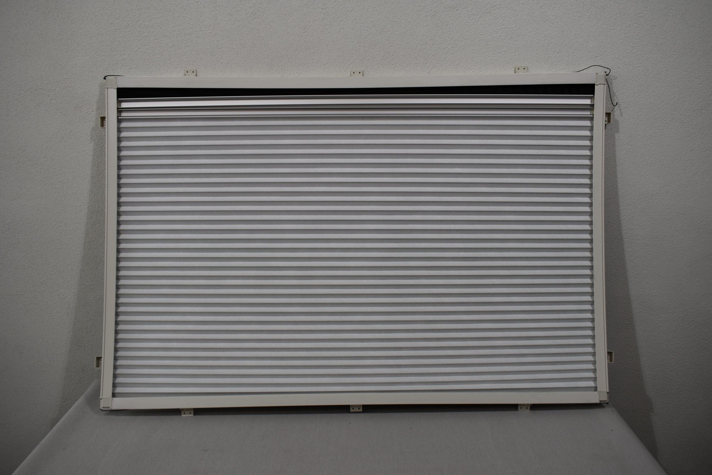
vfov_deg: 43.6
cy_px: 238
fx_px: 593
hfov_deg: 61.9
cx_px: 356
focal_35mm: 30
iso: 200
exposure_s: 1/160
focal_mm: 20
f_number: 5.6
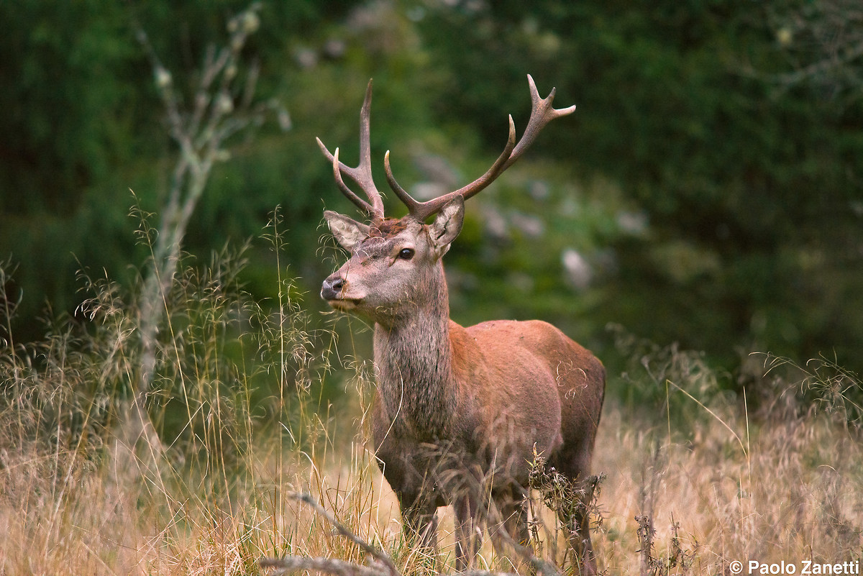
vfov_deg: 3.3
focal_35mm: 420
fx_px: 10071
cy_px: 288
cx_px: 432
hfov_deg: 4.9
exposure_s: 1/250
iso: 3200
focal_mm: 420
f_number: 5.6
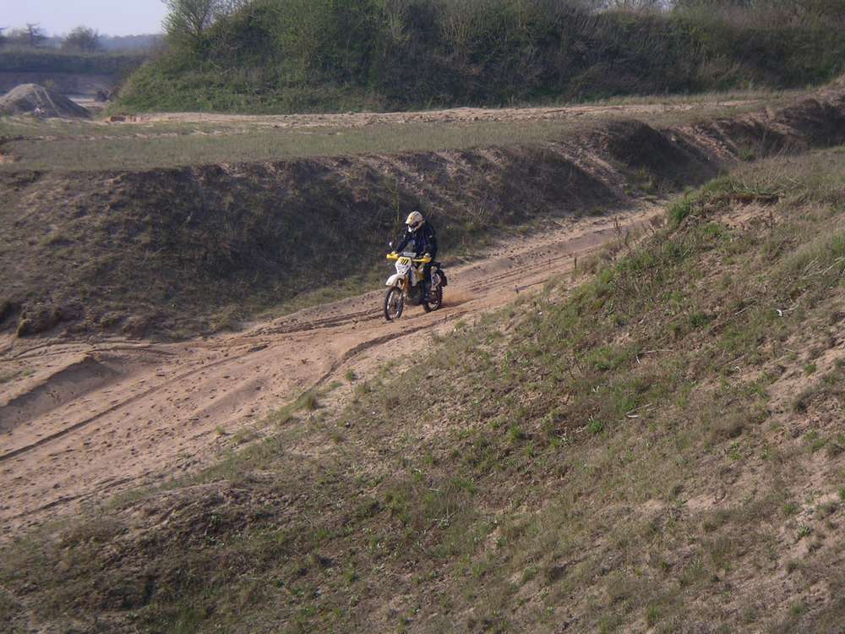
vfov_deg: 14.2
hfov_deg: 18.9
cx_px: 422
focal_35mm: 104
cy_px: 317
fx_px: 2539
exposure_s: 1/400
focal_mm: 16
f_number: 3.9
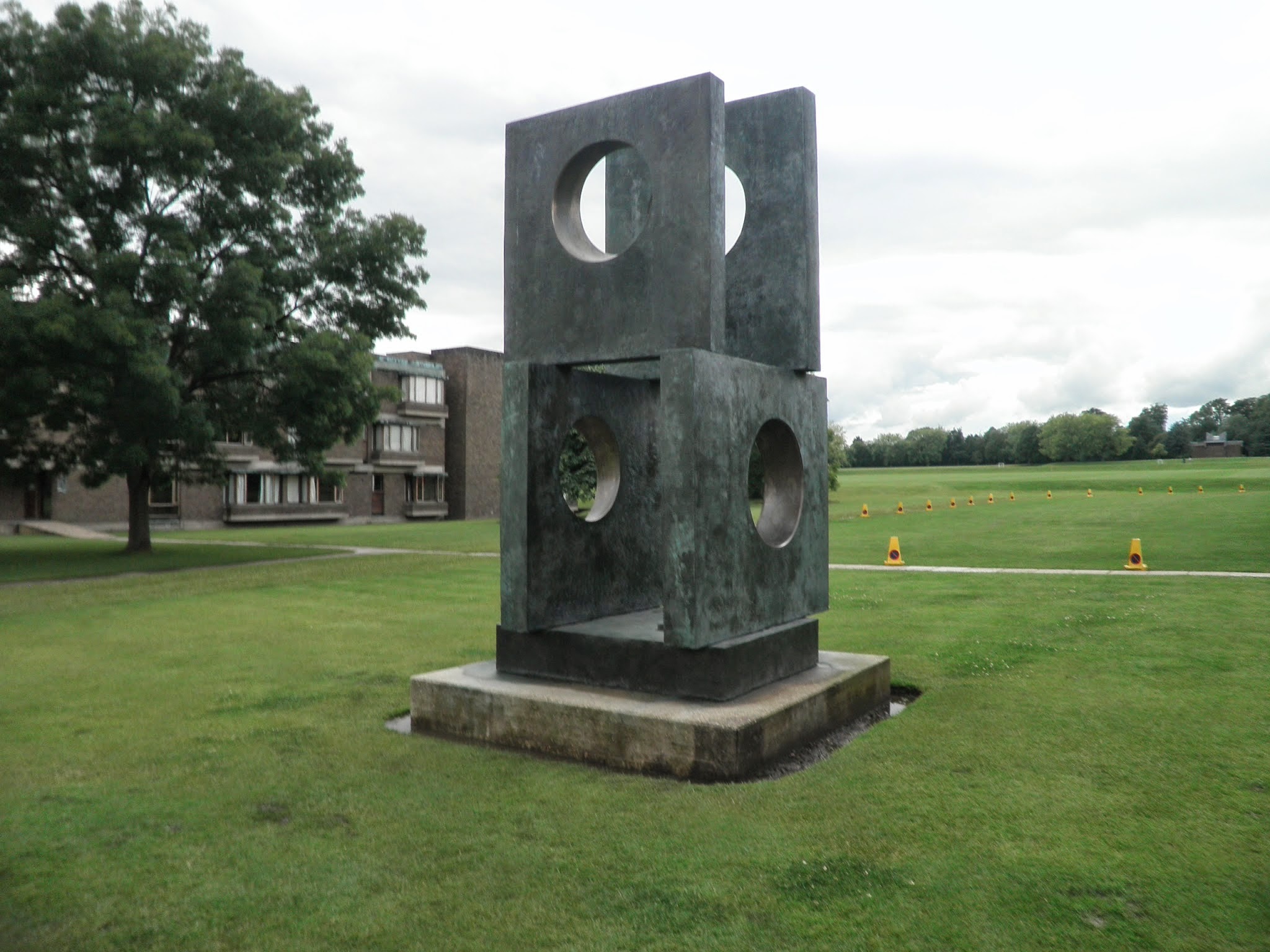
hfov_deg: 67.3
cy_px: 476
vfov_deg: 53.1
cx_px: 635
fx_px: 954
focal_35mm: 26
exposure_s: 1/60
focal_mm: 4.65
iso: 64
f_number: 7.8
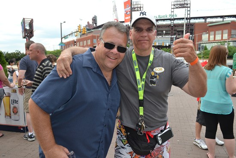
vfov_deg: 48.0
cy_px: 79
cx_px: 118
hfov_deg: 67.4
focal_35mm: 27
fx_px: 177
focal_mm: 18
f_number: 4
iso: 250
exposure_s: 1/125
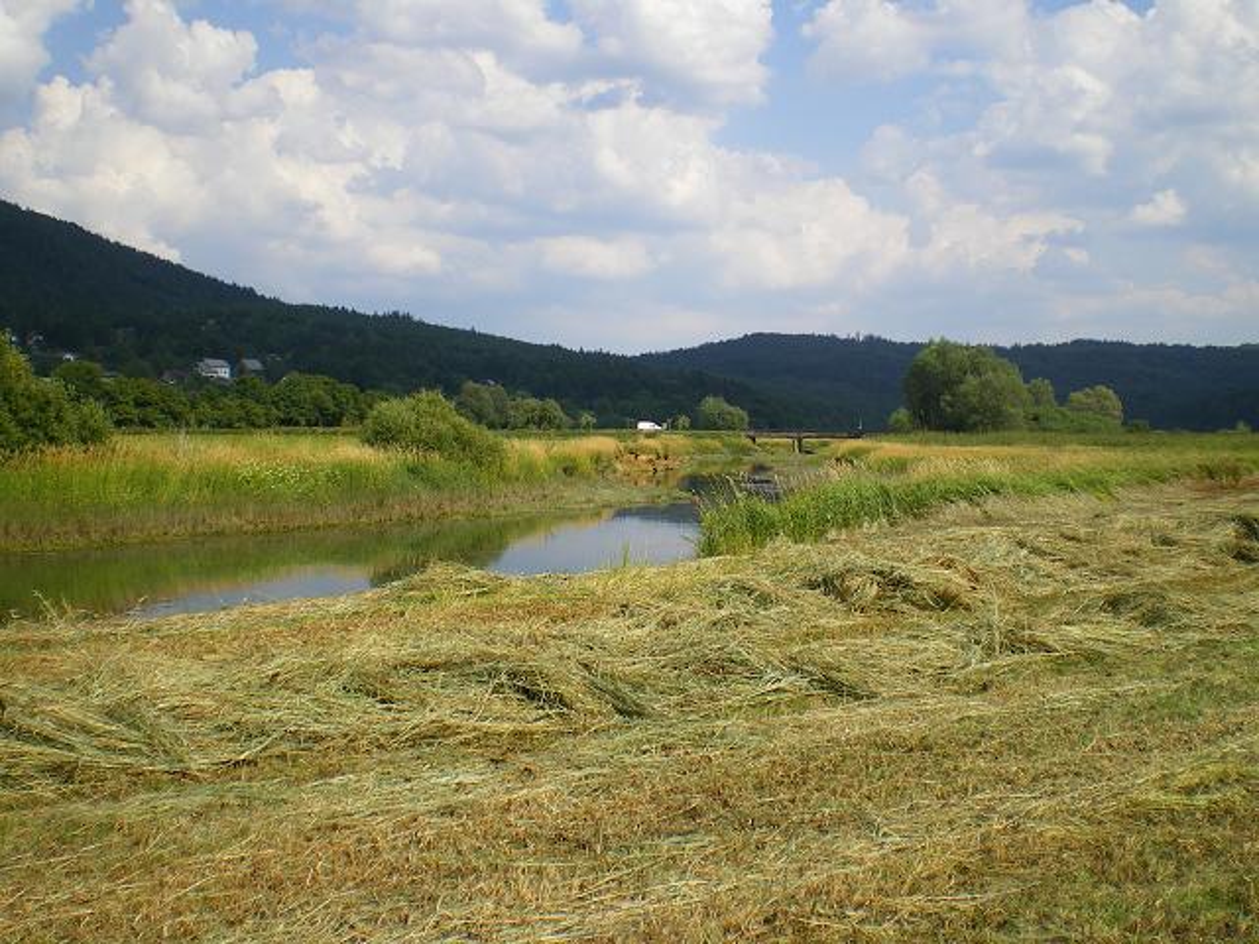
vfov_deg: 37.7
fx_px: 1382
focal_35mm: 38
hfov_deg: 49.0
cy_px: 472
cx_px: 630
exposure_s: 1/400
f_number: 4.6
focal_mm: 6.3
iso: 64
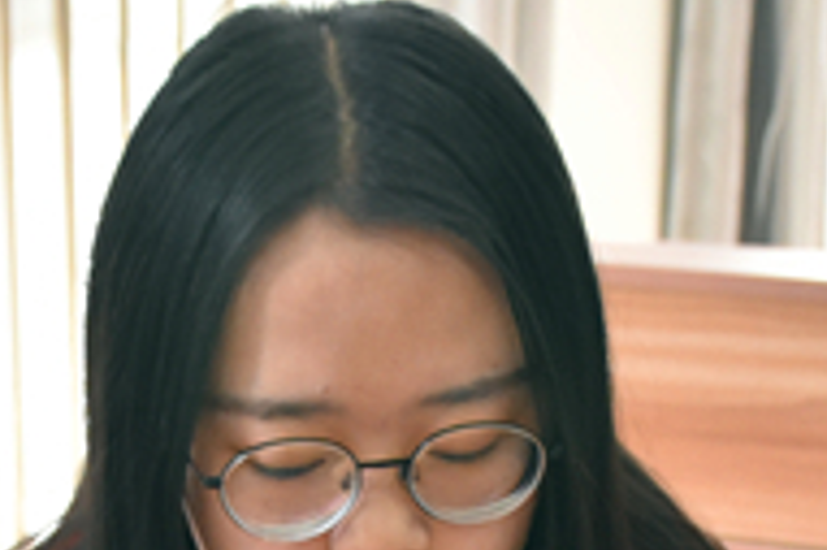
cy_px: 879
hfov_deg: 13.6
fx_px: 3466
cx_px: 221
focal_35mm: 151
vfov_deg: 8.8
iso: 2000
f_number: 5
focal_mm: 30
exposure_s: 1/160
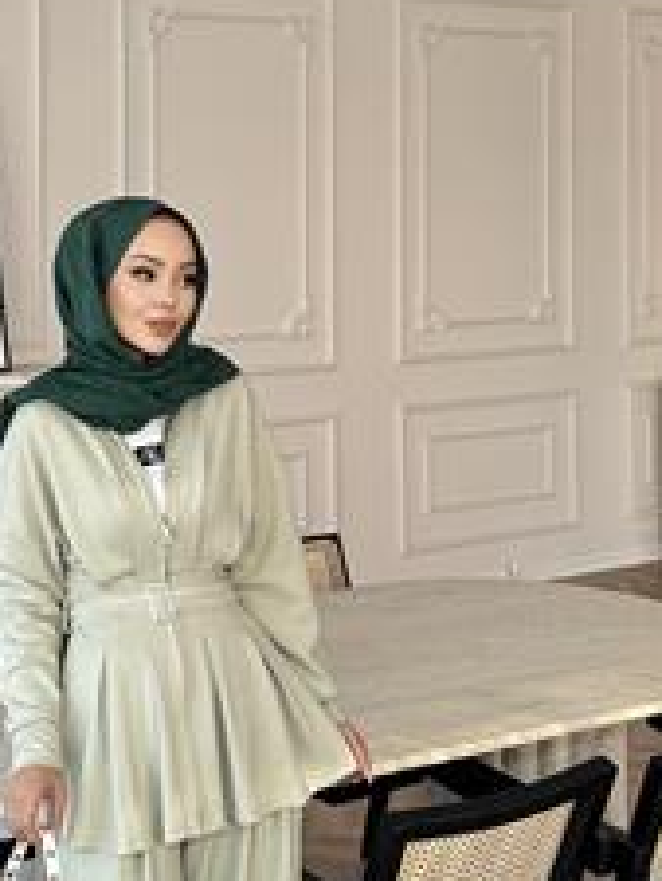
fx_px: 1121
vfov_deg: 42.8
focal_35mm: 44
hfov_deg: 32.3
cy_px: 507
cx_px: 161
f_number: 1.78
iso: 125
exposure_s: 1/121
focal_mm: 6.86
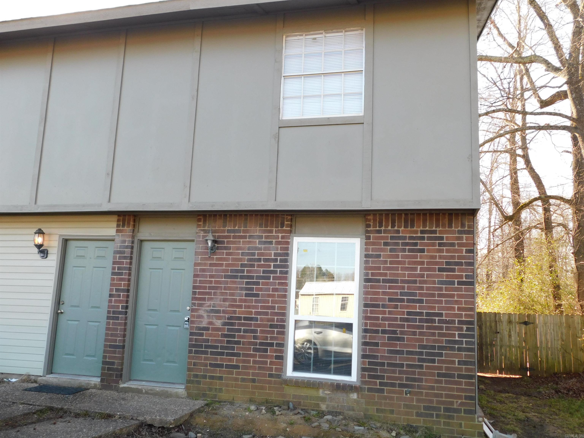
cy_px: 219
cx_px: 292
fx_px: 506
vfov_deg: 46.8
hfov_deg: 60.0
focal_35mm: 30
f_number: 3.2
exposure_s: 1/200
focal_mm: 5.3
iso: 125
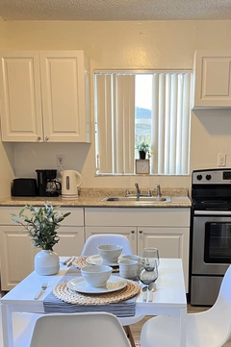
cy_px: 250
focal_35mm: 45
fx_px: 434
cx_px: 139
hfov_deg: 29.7
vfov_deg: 42.6
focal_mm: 5.7
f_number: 1.5
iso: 200
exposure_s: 1/60
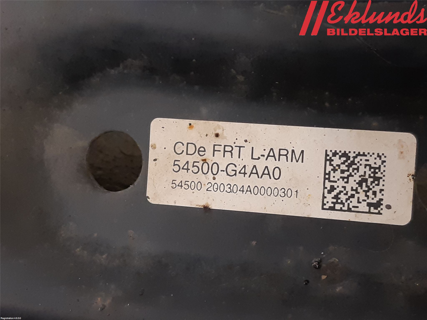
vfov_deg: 53.1
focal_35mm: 26
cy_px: 160
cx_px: 214
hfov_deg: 67.3
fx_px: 321
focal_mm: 3.93
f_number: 1.7
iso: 160
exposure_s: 1/50
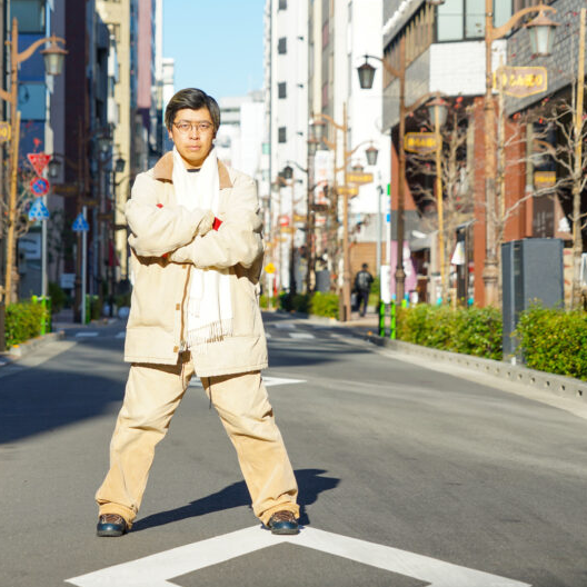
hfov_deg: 11.8
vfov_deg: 11.8
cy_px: 295
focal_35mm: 148
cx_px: 200
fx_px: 2839
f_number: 6.3
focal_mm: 115
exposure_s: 1/250
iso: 100
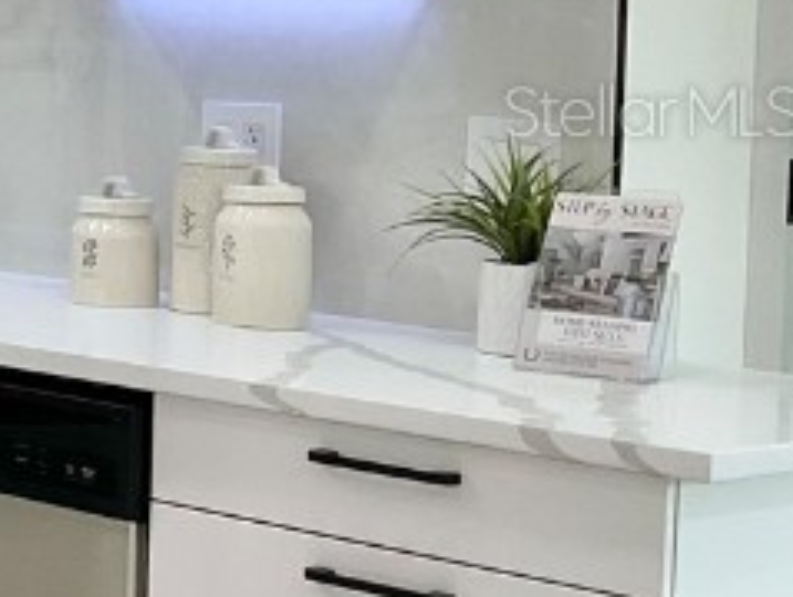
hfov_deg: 13.3
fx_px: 2845
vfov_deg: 11.9
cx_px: -883
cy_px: 109
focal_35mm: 124
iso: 32
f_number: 1.8
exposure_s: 1/120
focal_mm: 3
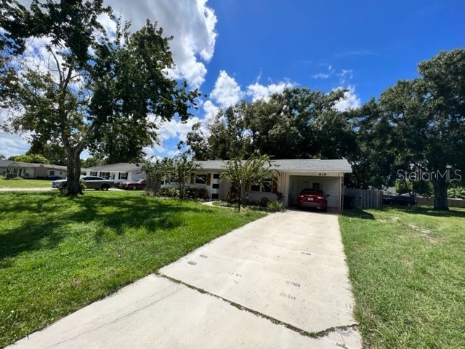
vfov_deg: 89.9
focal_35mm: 13
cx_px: 232
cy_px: 174
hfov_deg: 106.2
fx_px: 175
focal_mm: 1.57
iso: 32
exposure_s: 1/2179
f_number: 1.8
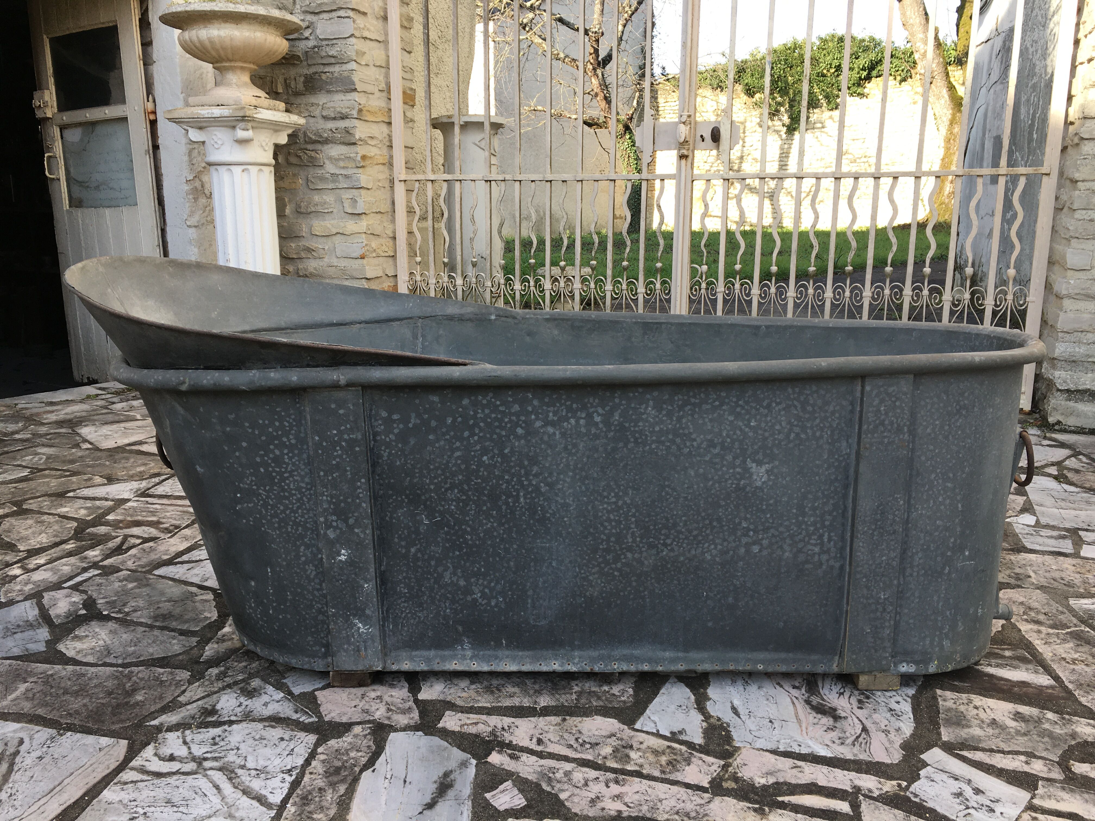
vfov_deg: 48.2
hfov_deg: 61.7
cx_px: 548
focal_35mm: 29
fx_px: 917
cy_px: 410
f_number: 2.2
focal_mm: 4.15
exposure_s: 1/250
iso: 25
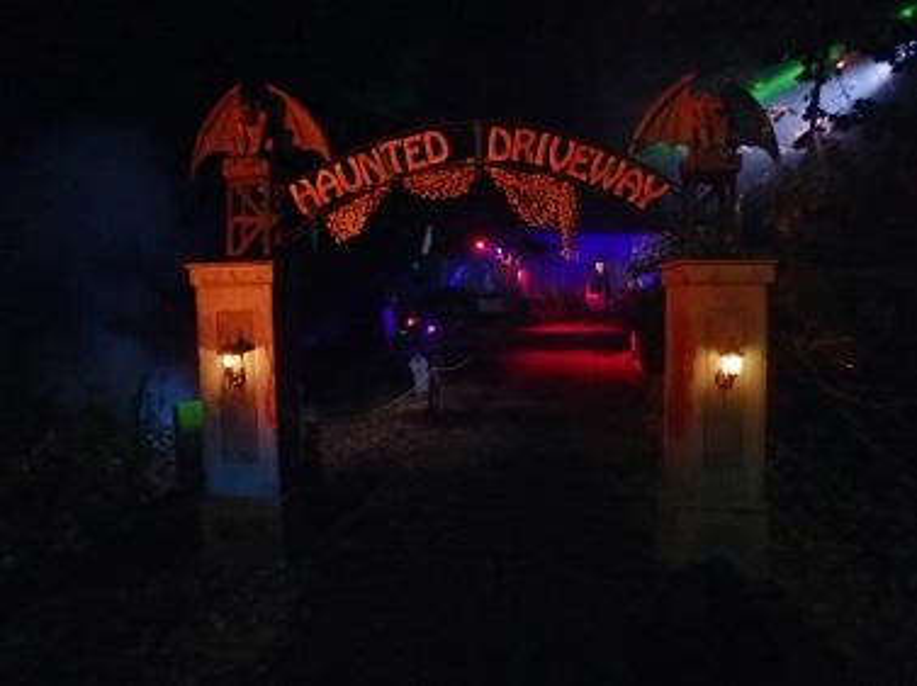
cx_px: 458
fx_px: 662
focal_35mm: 25
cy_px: 343
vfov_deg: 54.8
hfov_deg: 69.4
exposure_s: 1/30
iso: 2000
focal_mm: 4.5
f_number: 2
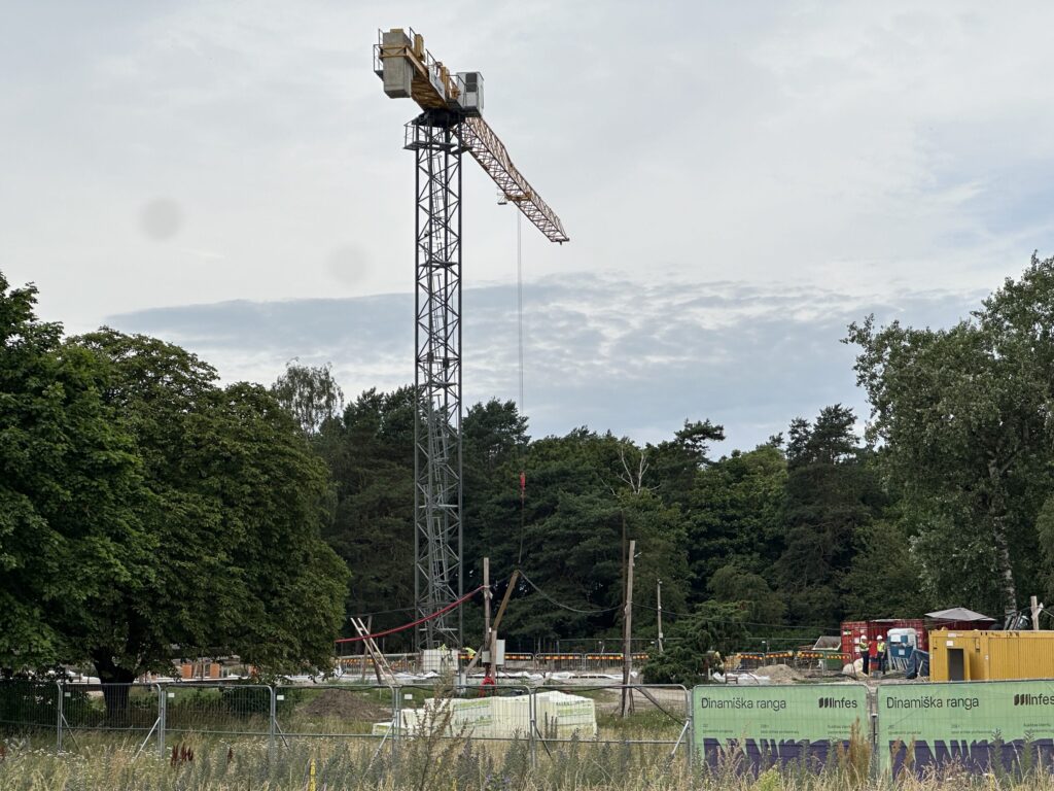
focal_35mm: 77
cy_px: 396
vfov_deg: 19.1
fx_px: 2345
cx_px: 527
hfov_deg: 25.3
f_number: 2.8
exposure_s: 1/1119
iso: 32
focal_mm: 9
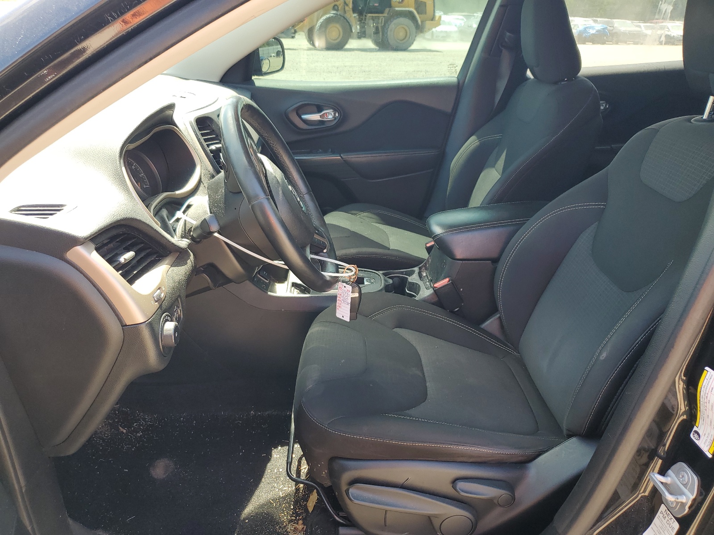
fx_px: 536
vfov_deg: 53.1
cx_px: 357
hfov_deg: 67.3
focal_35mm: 26
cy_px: 268
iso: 50
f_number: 1.5
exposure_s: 1/263
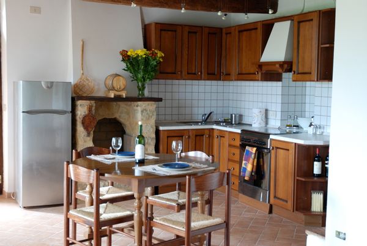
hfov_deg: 38.8
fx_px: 521
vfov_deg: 26.6
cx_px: 184
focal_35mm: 51
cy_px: 123
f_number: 4.2
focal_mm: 34
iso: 400
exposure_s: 1/13
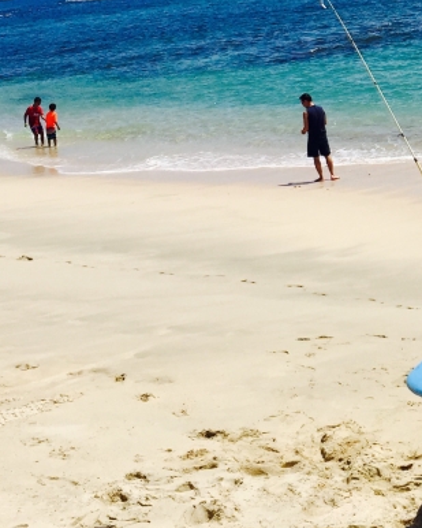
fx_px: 1170
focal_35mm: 75
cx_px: 514
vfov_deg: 24.7
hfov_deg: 19.2
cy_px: 63
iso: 32
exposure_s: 1/4405
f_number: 2.2
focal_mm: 4.15
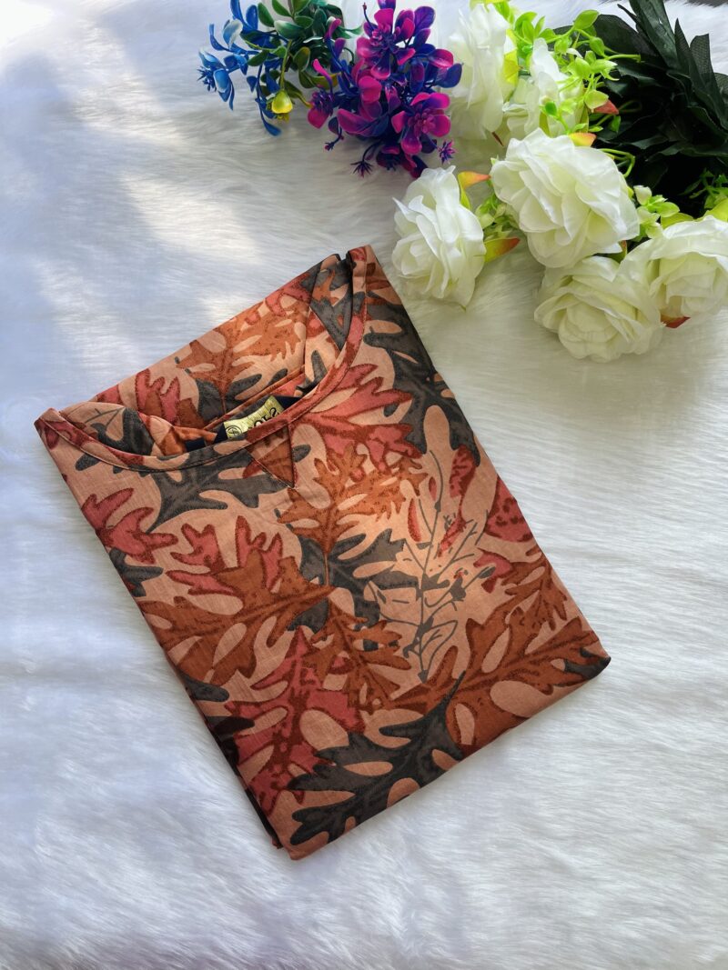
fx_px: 729
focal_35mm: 26
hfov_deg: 53.1
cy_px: 485
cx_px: 364
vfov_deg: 67.3
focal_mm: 5.1
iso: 64
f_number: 1.6
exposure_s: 1/100
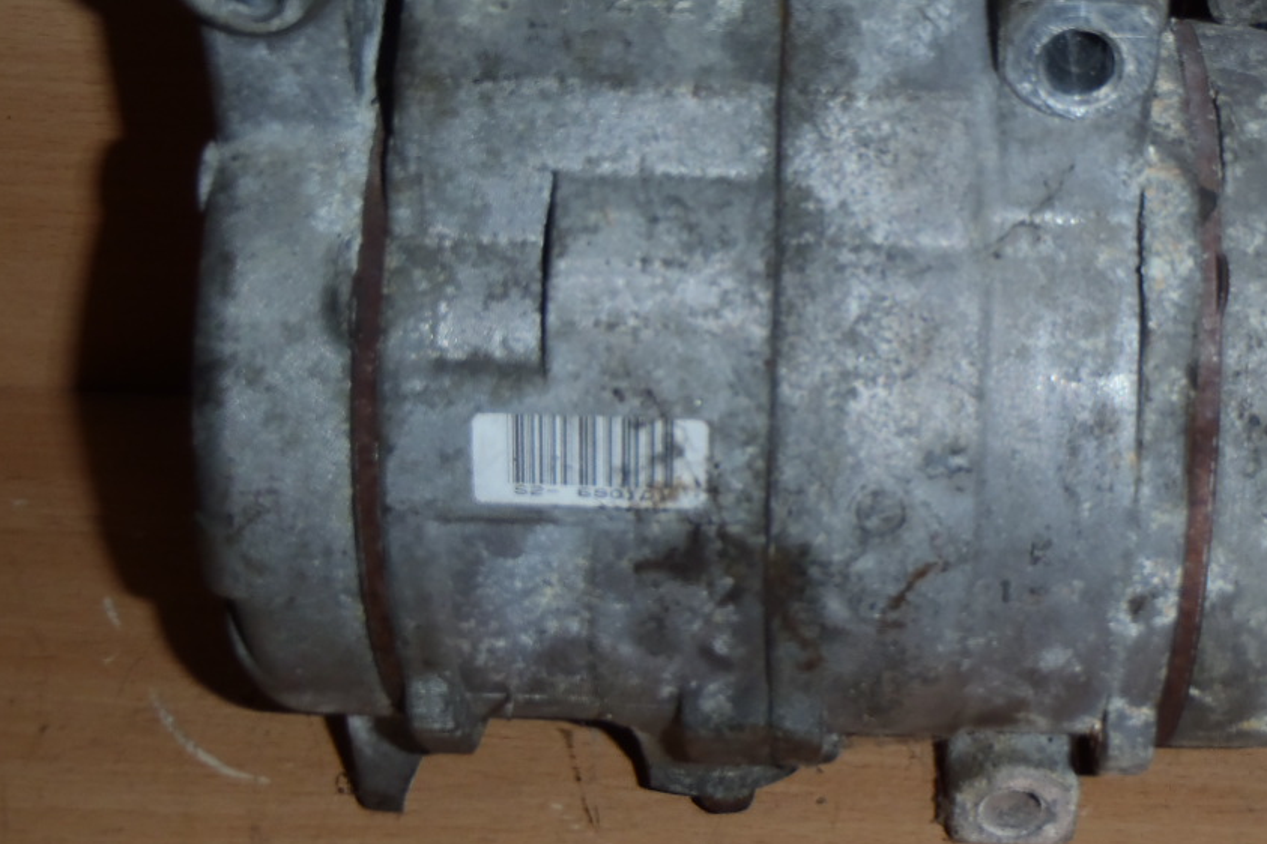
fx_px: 2112
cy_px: 324
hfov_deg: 32.9
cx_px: 900
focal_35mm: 60
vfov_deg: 22.6
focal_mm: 6.83
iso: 100
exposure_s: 1/40
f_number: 4.6
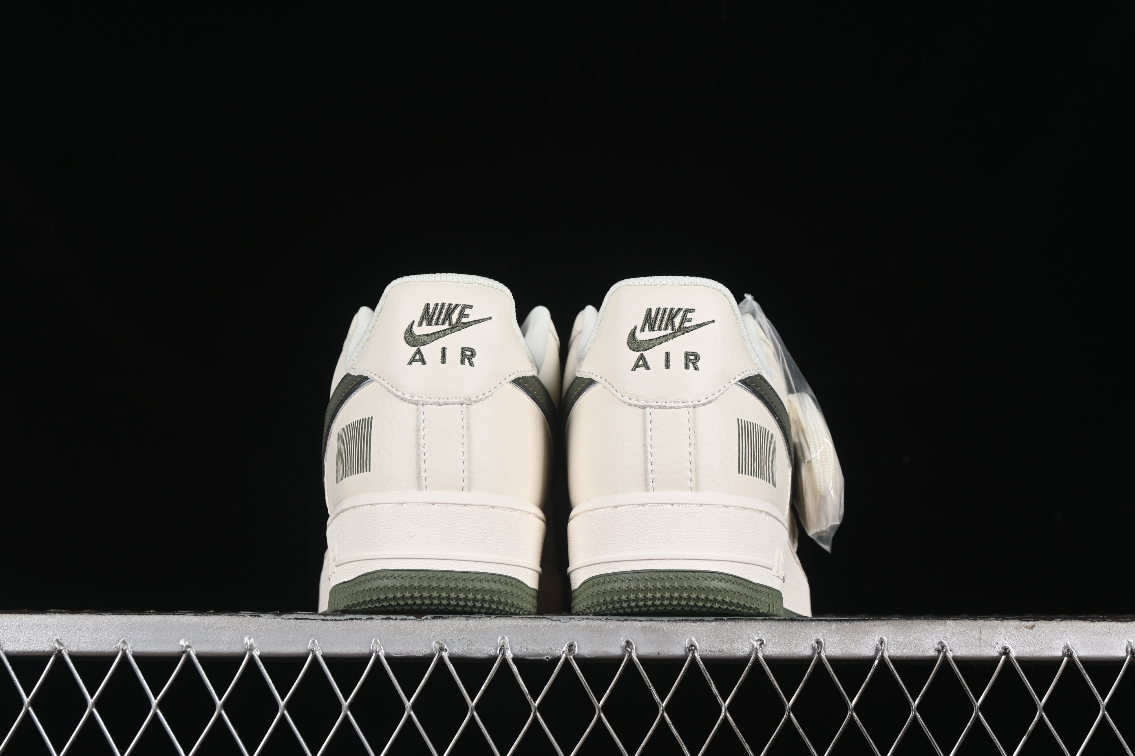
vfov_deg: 18.2
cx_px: 568
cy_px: 378
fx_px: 2364
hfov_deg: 27.0
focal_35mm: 75
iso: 160
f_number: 8
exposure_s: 1/80
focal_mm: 50
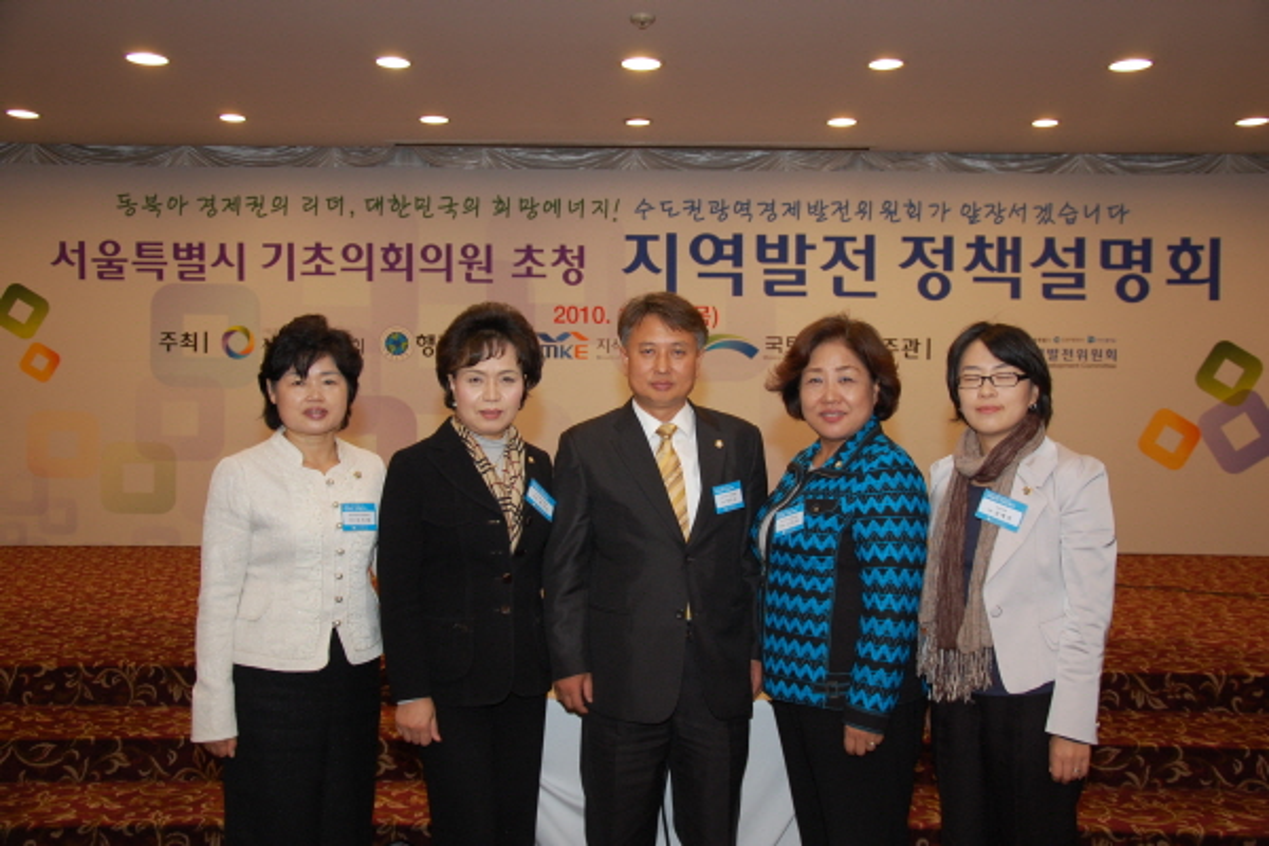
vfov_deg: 35.5
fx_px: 1322
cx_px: 634
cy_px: 423
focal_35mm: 38
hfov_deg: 51.3
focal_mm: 25
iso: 400
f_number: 4
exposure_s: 1/60
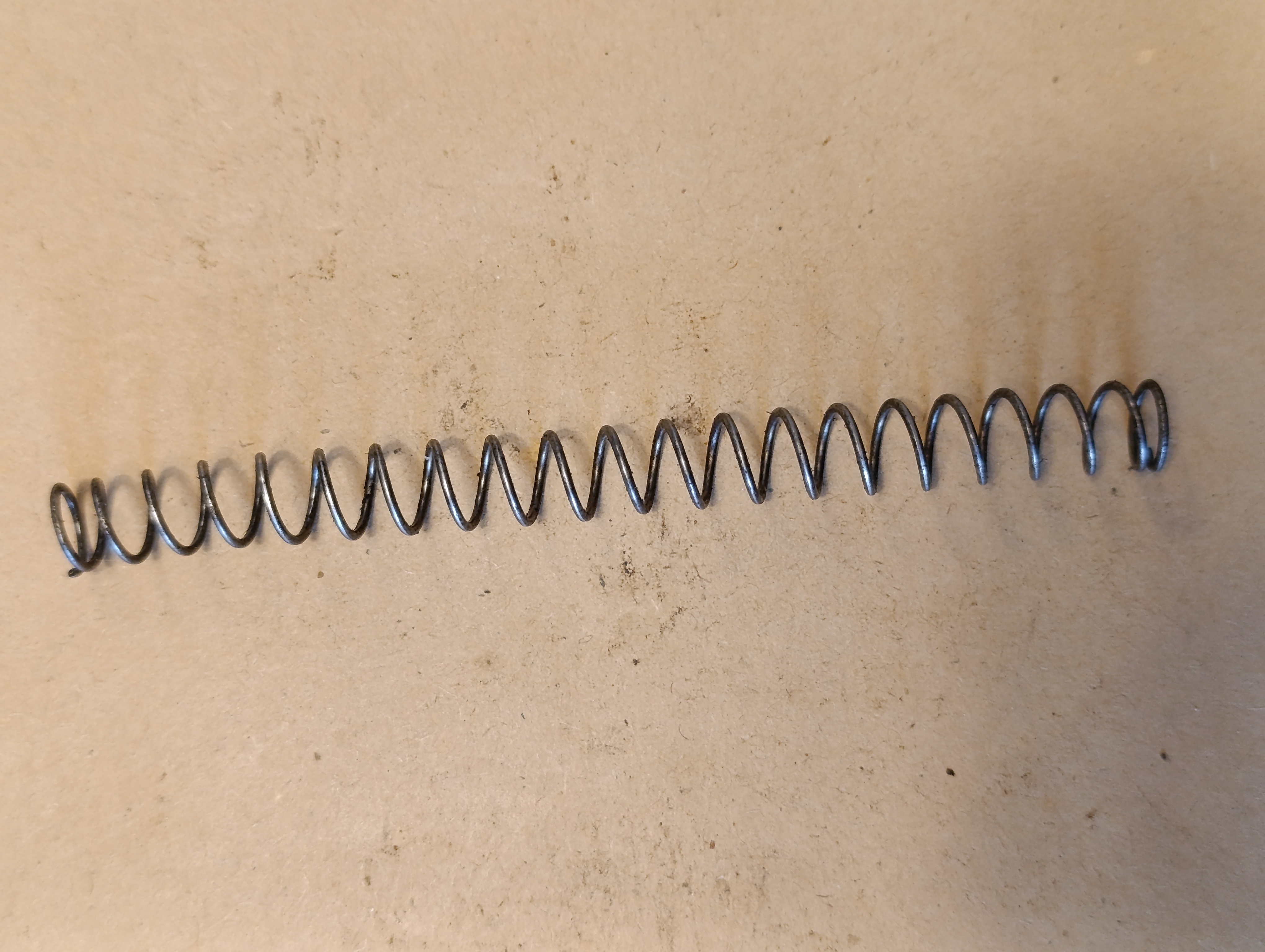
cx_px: 632
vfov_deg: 31.6
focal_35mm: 46
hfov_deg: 41.2
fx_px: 1683
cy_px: 476
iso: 1250
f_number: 1.6
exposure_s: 1/99.9
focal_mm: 6.14
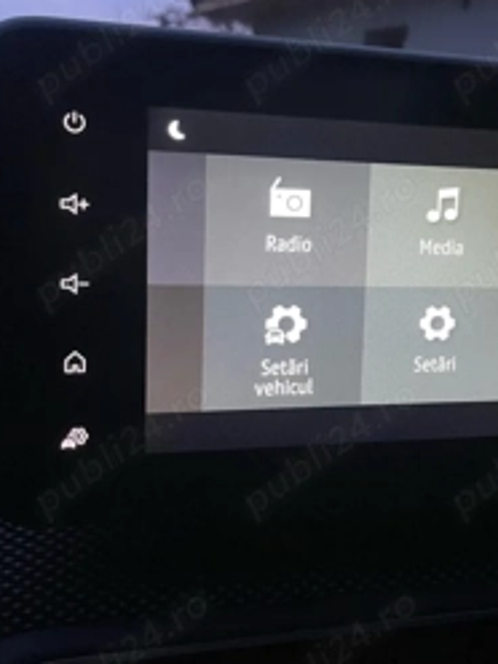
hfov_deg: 33.6
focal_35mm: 42
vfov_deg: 44.6
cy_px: 273
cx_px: 383
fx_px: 806
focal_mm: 4.2
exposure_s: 1/28
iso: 640
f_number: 1.6
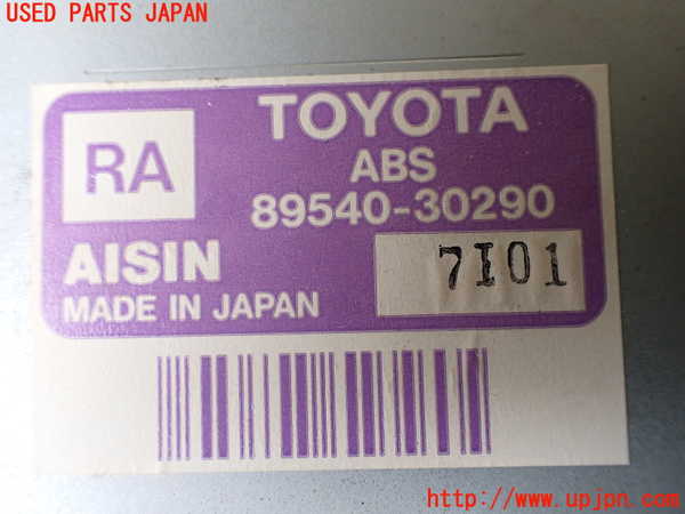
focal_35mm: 30
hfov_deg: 60.0
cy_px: 257
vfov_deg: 46.8
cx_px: 342
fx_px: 594
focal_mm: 5.4
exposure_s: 1/125
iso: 400
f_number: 2.3
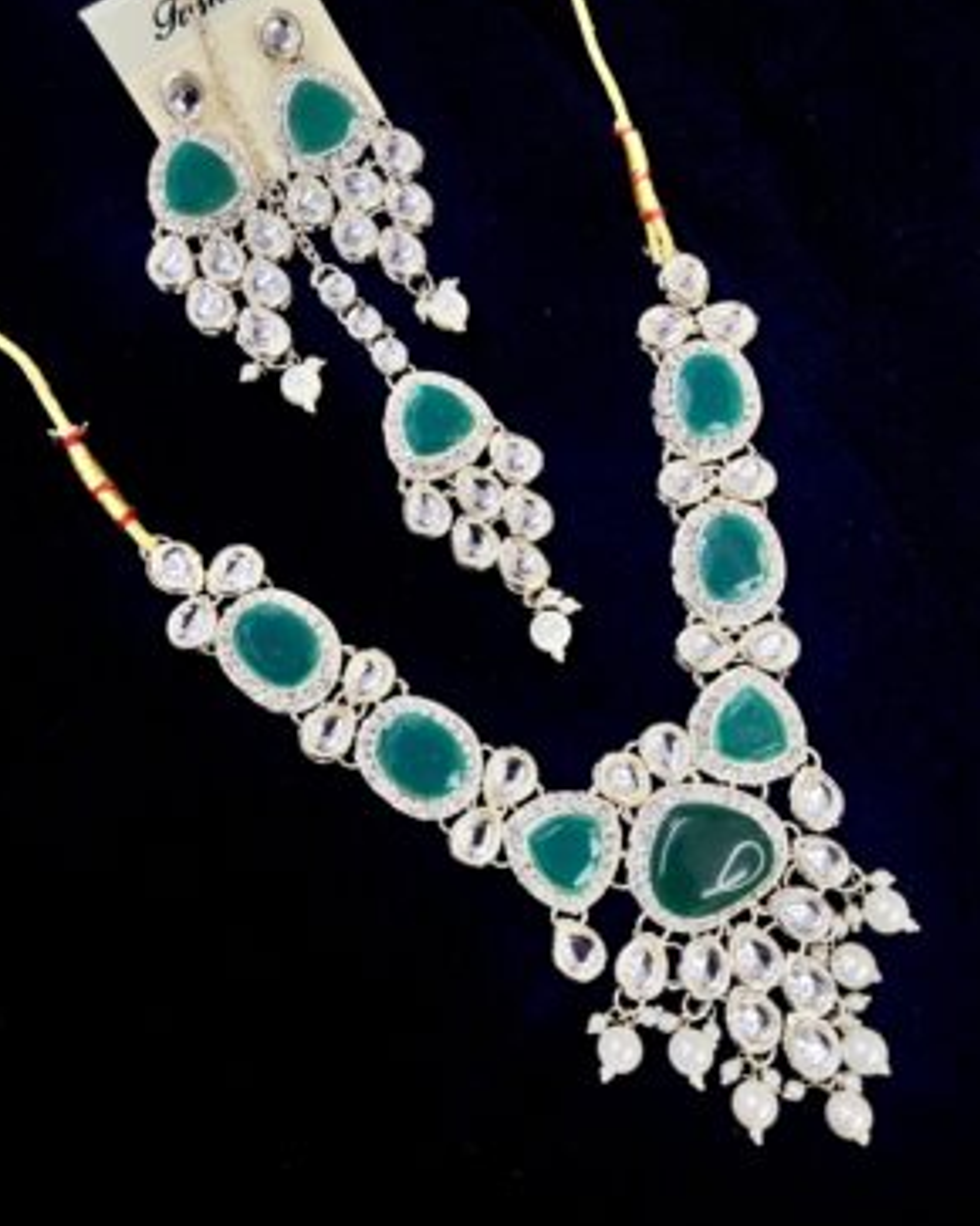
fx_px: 1016
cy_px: 574
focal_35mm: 28
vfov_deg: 62.2
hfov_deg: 51.5
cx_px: 490
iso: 32
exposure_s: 1/100
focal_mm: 5.1
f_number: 1.6
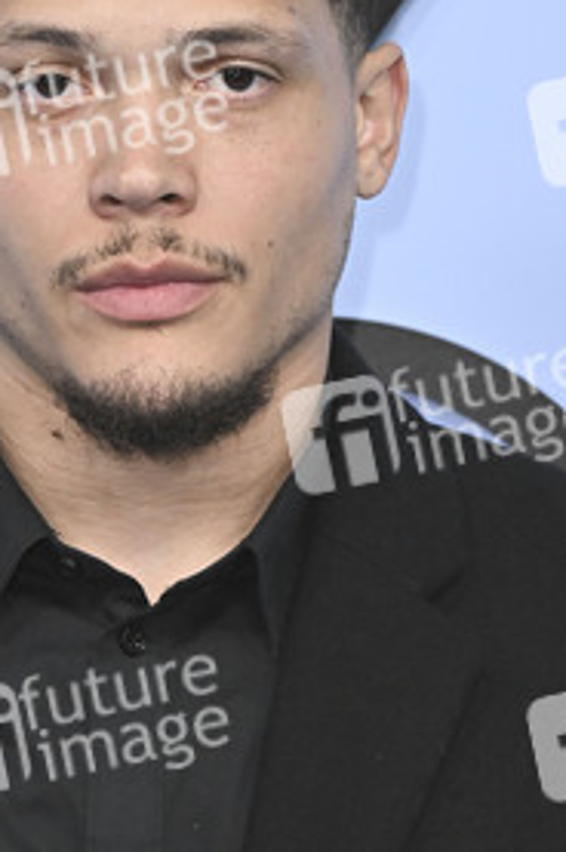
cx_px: 160
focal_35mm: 218
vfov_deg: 9.4
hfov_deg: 6.3
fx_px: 5154
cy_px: 268
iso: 1600
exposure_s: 1/320
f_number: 6.3
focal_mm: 101
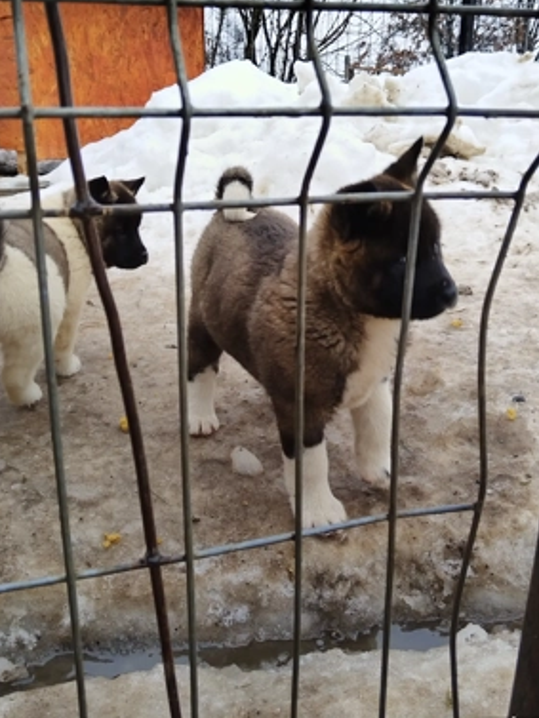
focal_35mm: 35
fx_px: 726
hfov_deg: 40.7
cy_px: 352
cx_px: 280
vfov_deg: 52.6
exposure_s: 1/100
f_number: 1.9
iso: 126
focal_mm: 4.95
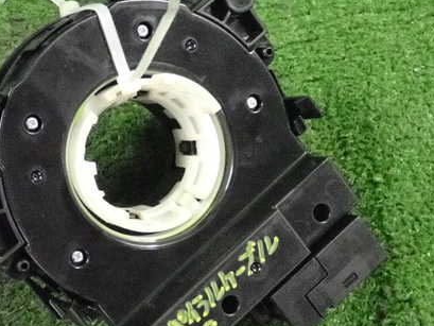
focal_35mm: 85
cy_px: 177
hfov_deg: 22.9
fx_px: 1066
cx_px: 145
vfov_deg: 17.4
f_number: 3.5
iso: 8000
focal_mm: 10.35
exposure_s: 1/125
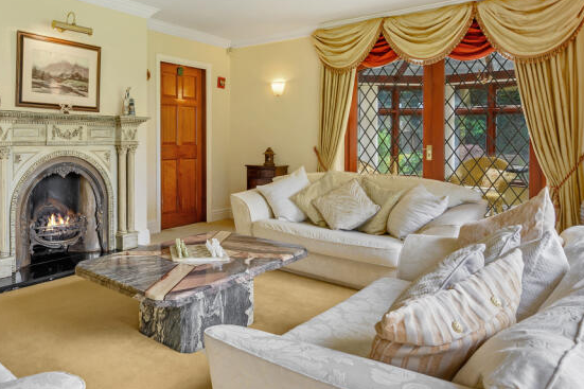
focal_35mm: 26
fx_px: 422
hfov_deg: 66.5
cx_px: 172
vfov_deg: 49.0
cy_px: 142
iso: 100
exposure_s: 1/4
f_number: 10
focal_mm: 14
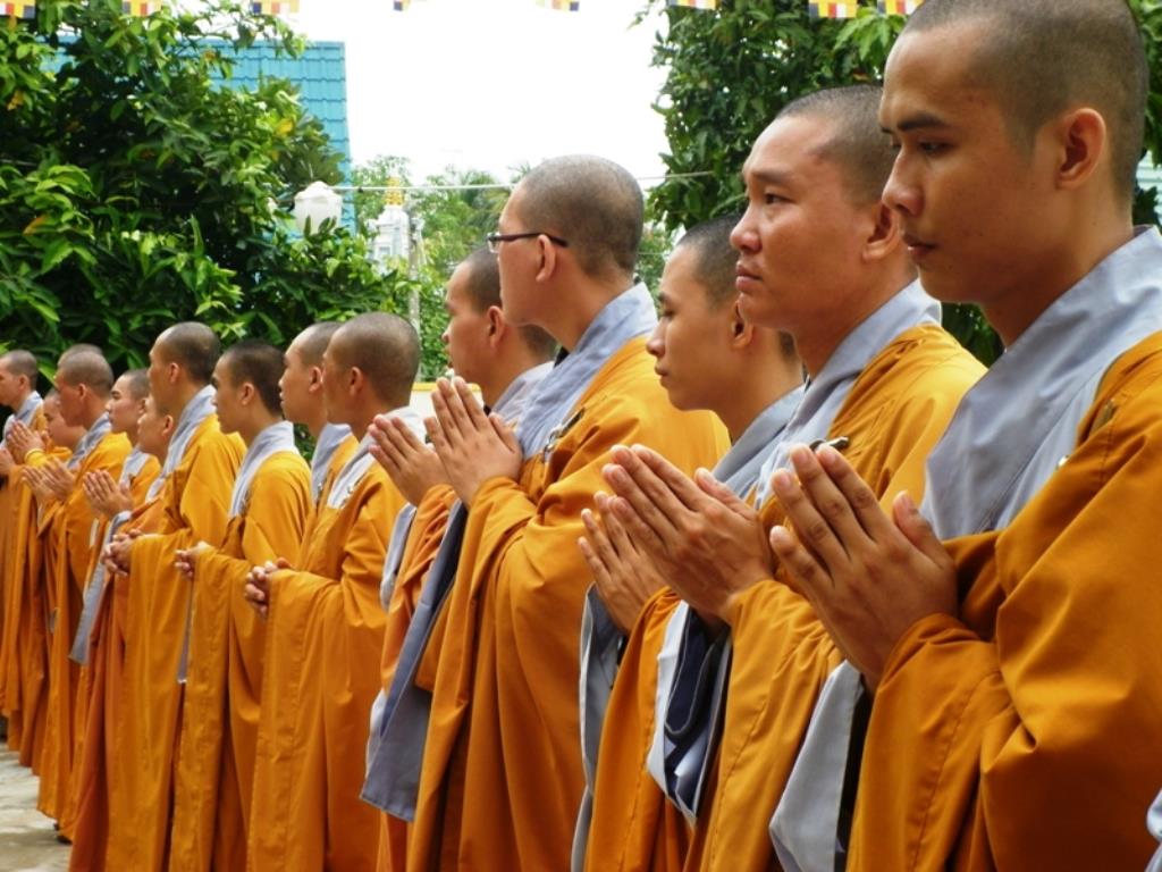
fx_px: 2954
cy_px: 436
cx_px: 581
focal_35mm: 88
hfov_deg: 22.3
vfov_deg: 16.8
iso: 80
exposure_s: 1/100
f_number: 5.5
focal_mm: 15.7
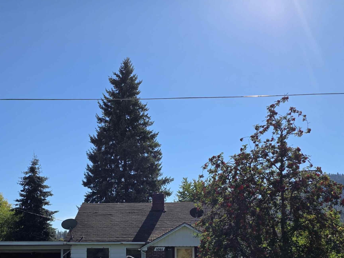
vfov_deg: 33.4
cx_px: 137
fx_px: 407
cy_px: 228
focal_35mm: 41
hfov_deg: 45.5
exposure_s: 1/5608
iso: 80
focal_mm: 6.3
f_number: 1.7
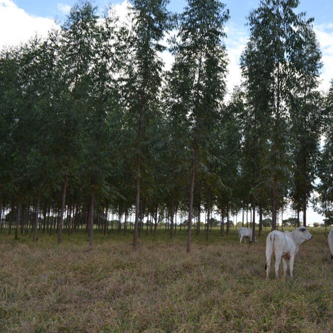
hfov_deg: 46.0
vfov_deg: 47.2
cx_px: 239
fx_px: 381
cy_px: 164
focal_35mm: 35
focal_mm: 18
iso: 100
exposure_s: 1/200
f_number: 5.6
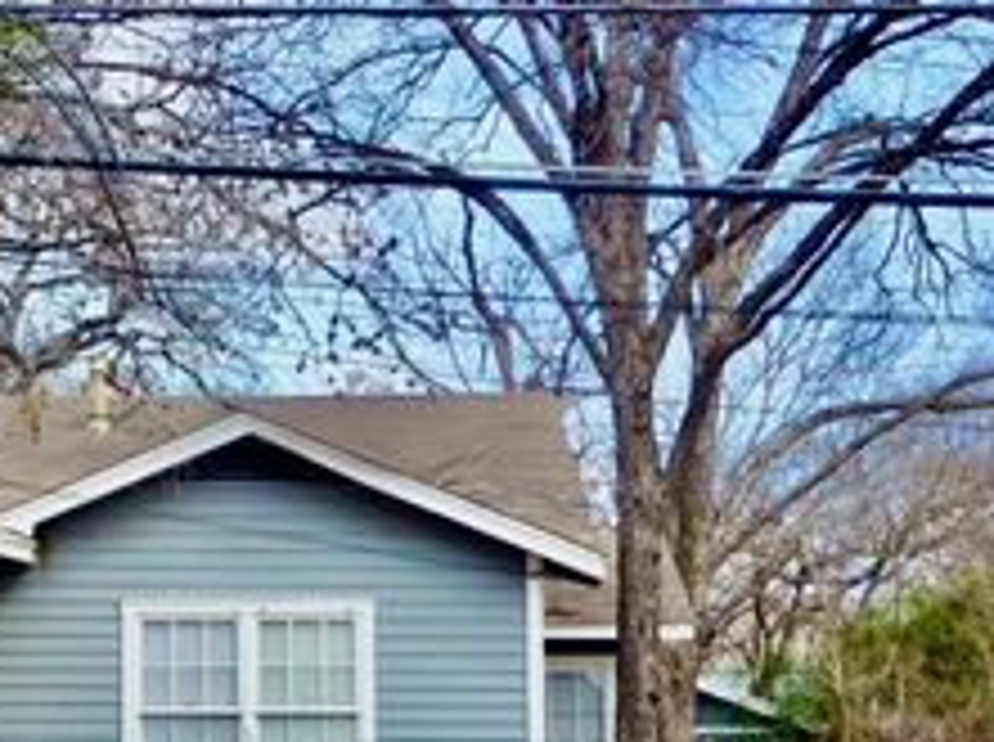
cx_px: 13
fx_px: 2924
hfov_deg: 18.8
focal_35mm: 102
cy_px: 461
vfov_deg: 14.5
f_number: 4
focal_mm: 8
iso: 100
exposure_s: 1/500
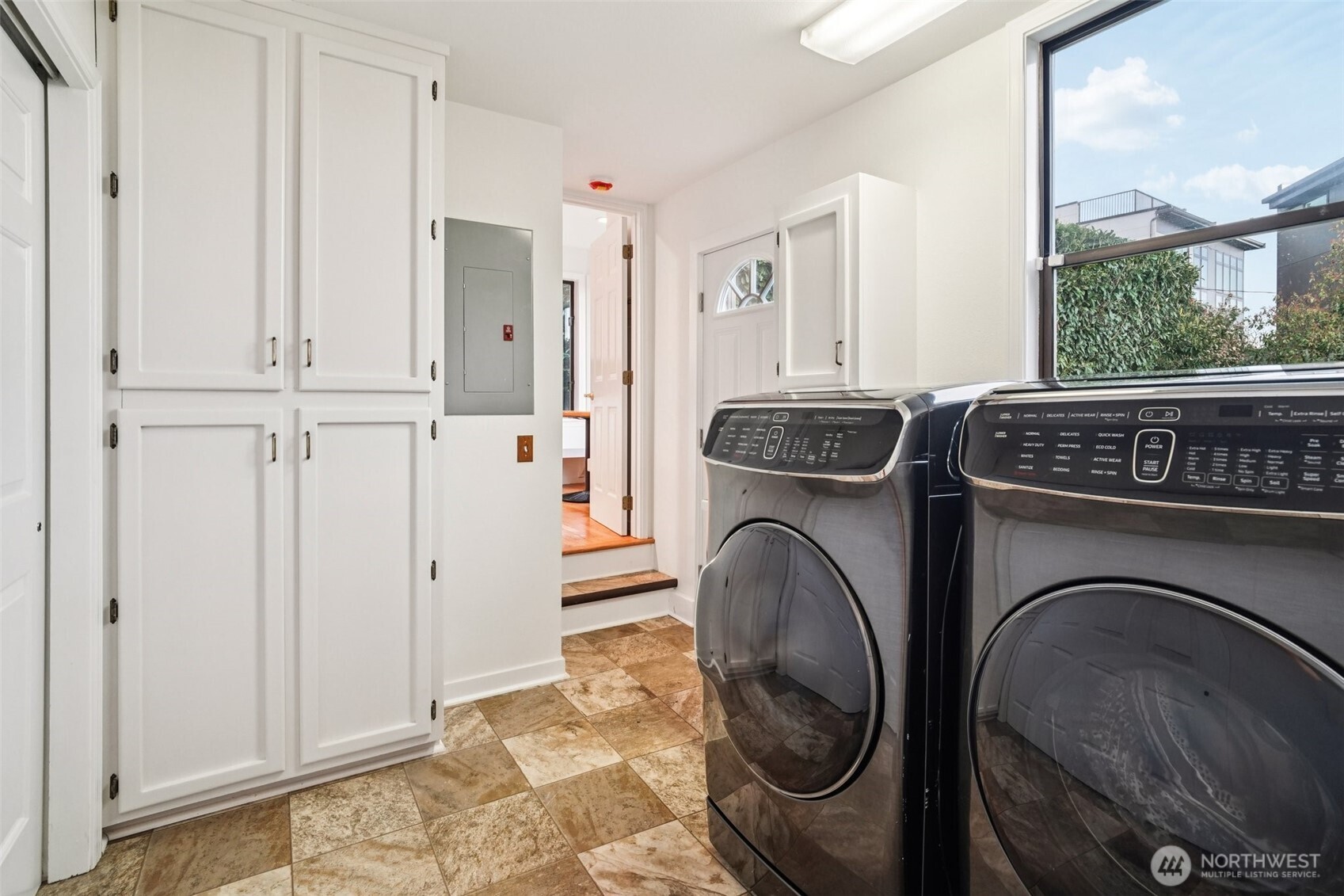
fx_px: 597
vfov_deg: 73.7
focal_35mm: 16
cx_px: 672
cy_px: 448
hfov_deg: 96.7
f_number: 8
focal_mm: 16
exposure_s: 1/13
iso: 1600
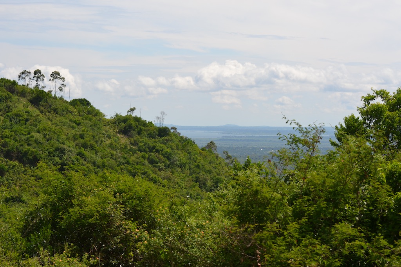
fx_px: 1170
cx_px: 200
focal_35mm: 105
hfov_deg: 19.5
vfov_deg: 13.0
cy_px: 134
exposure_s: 1/500
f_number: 5.6
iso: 100
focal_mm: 70
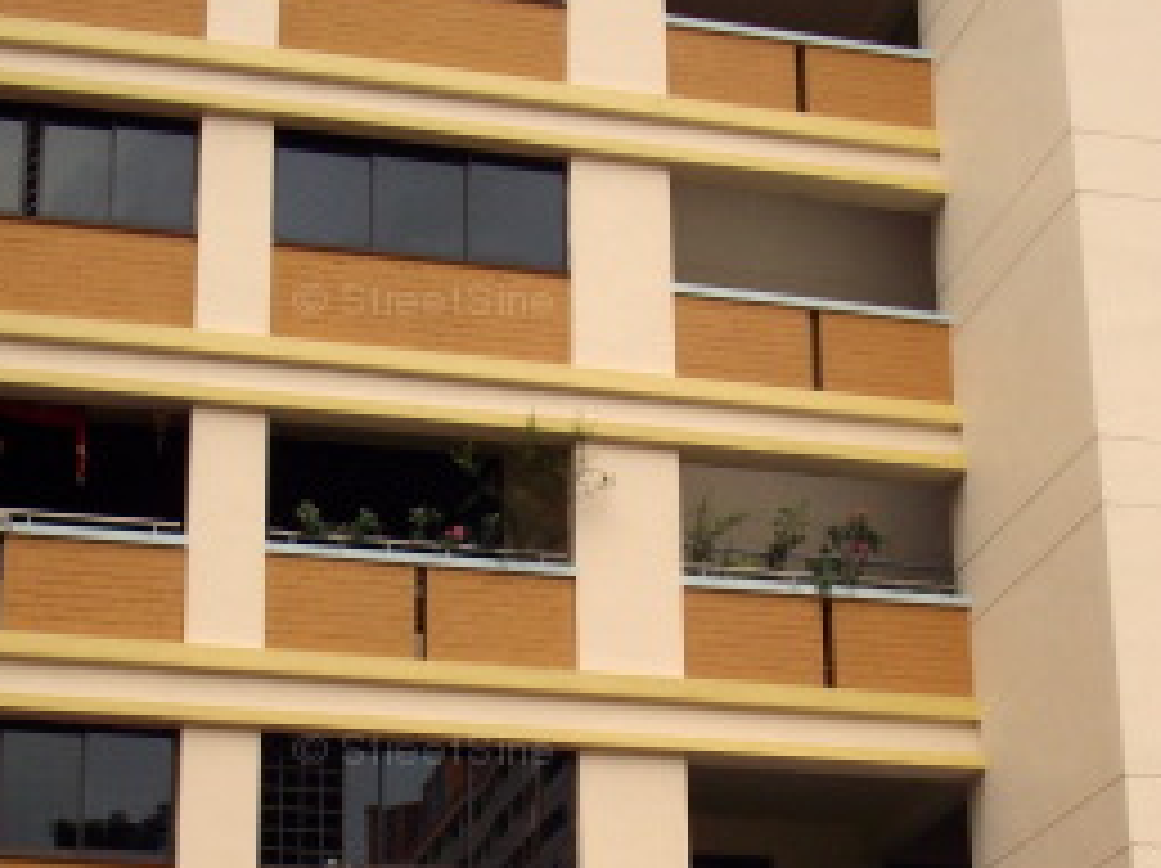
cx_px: 630
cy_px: 756
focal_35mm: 79
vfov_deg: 18.4
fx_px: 2647
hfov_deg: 24.7
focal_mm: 6.2
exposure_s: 1/160
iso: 80
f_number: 5.6
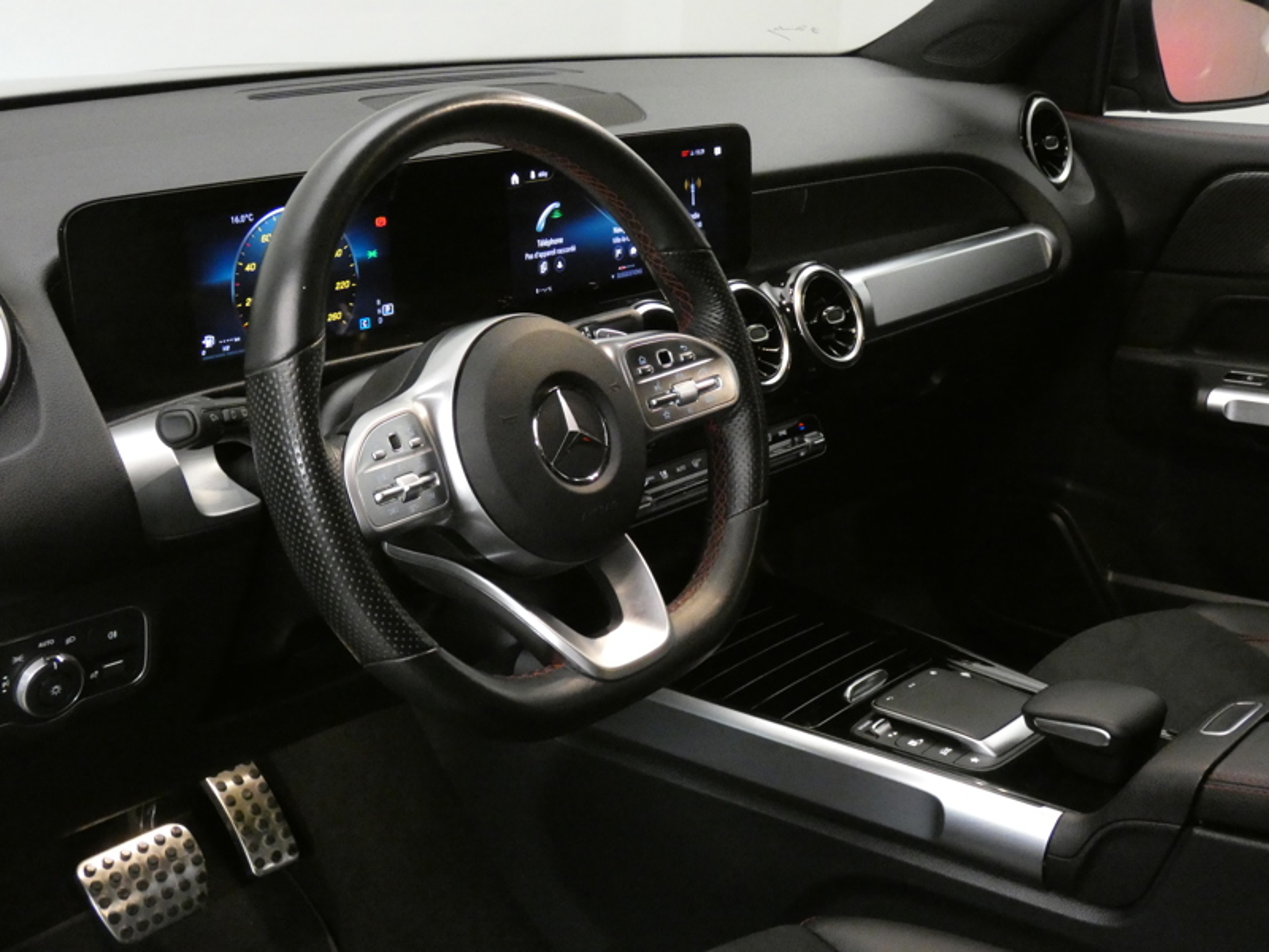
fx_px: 1686
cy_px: 476
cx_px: 634
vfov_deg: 31.5
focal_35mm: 46
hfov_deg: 41.2
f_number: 3.8
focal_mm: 8.2
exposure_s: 1/20
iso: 1600
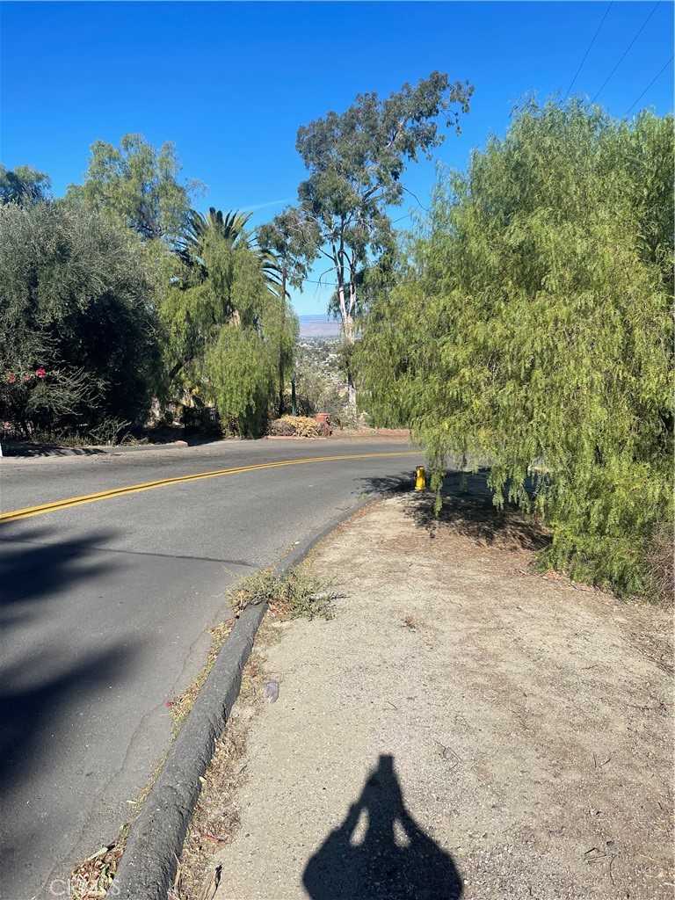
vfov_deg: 67.3
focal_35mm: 26
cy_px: 450
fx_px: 676
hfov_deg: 53.1
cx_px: 338
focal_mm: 5.1
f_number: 1.6
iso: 32
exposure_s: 1/3559
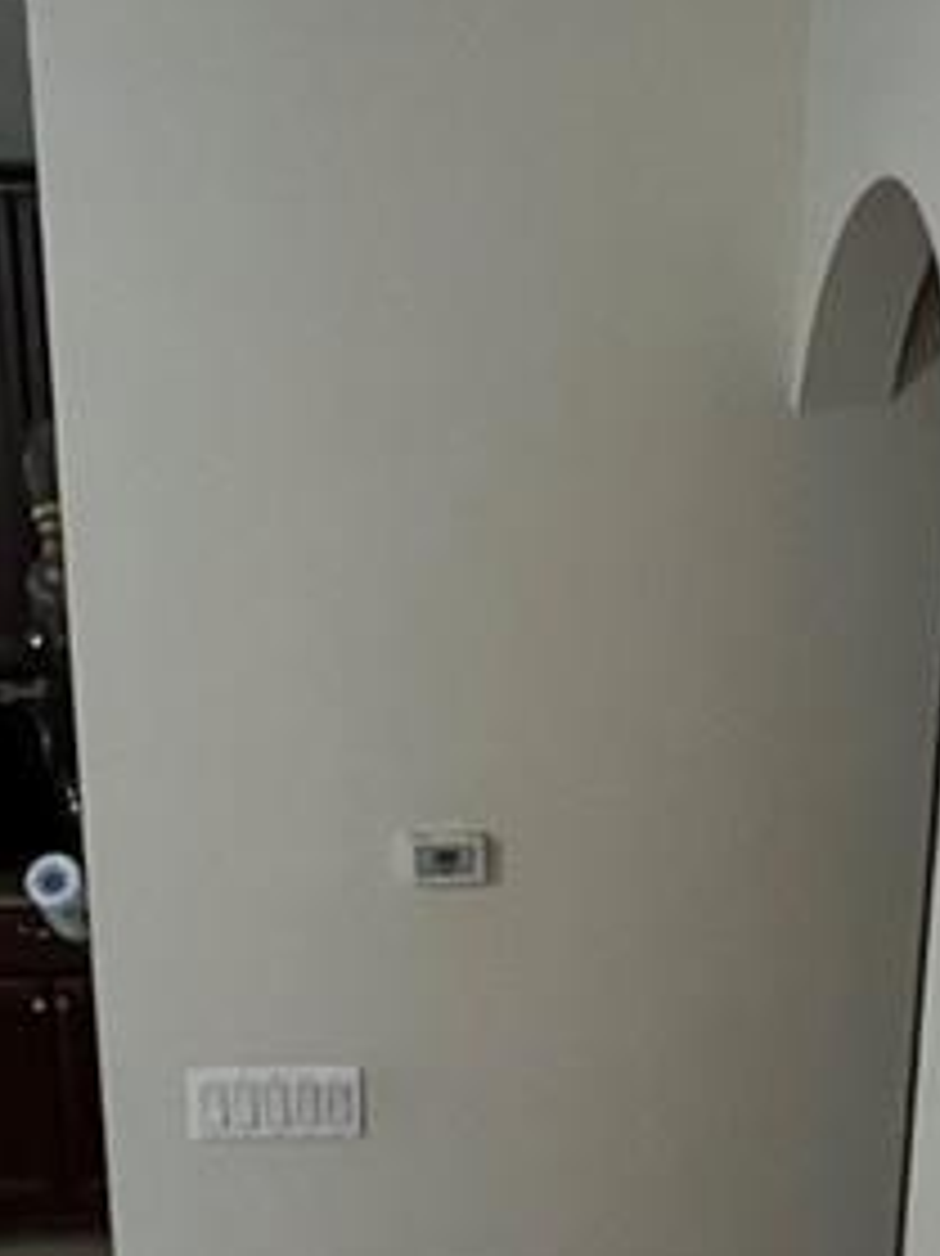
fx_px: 2029
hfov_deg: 26.1
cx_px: 495
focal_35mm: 56
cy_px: 1103
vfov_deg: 32.8
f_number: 1.8
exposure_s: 1/60
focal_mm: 1.57
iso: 1000
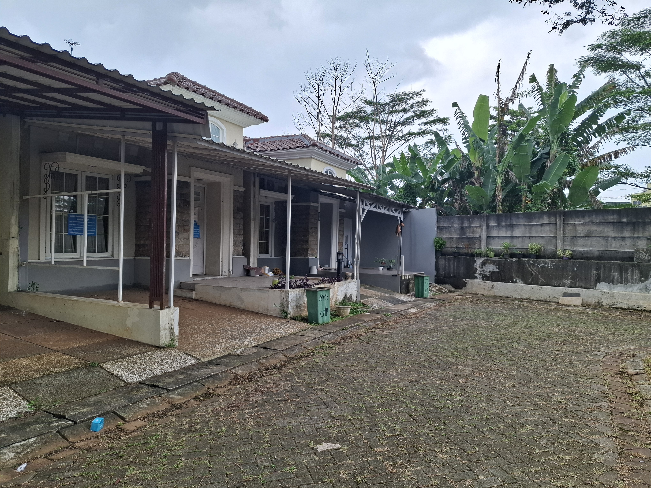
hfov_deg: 73.9
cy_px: 244
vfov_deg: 58.9
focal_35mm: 23
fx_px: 433
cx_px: 326
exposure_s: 1/413
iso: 50
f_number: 1.8
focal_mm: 5.54
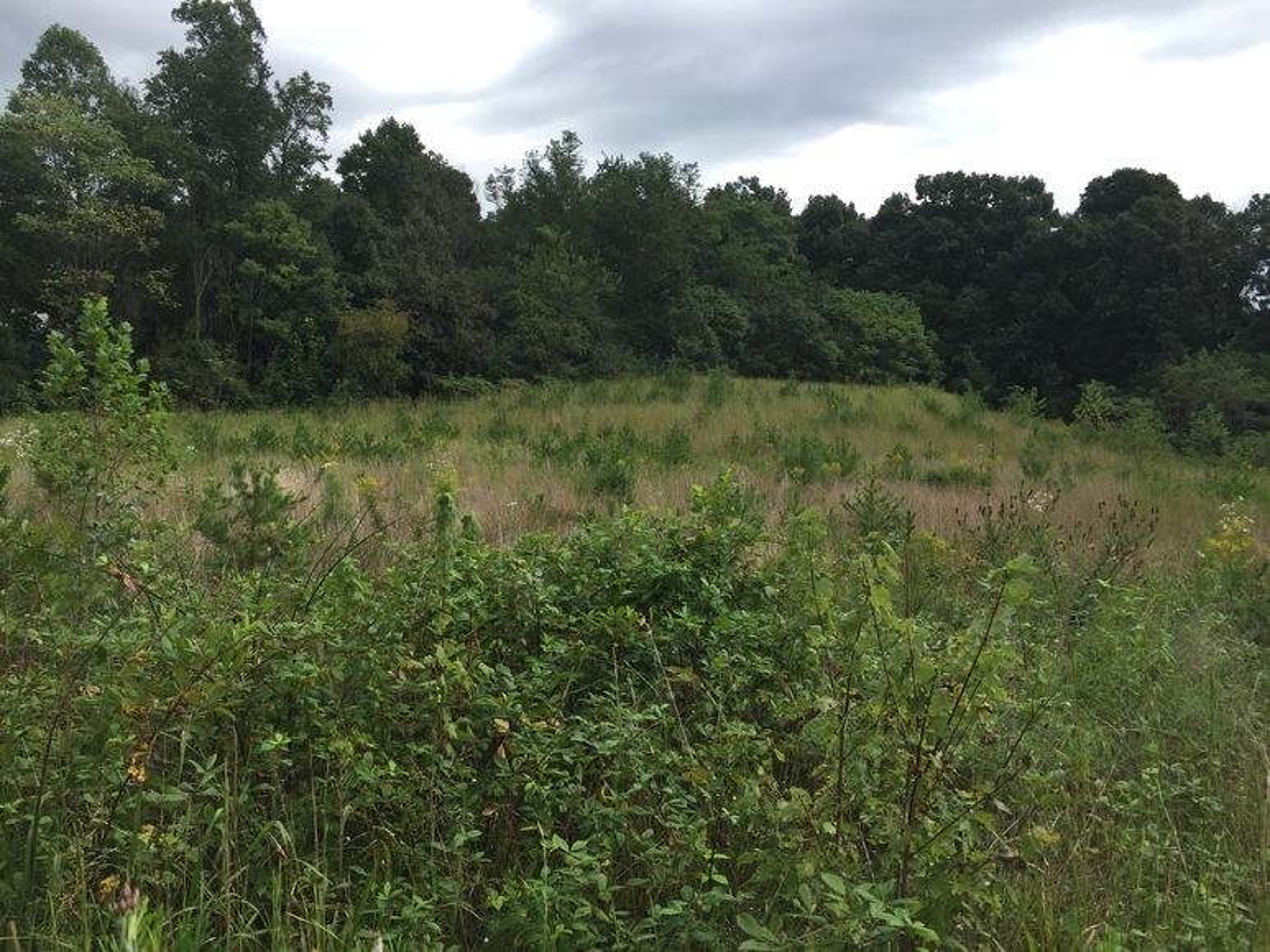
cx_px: 635
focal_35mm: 29
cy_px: 476
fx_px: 1064
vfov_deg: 48.2
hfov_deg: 61.7
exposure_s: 1/1014
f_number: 2.2
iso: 32
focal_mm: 4.15
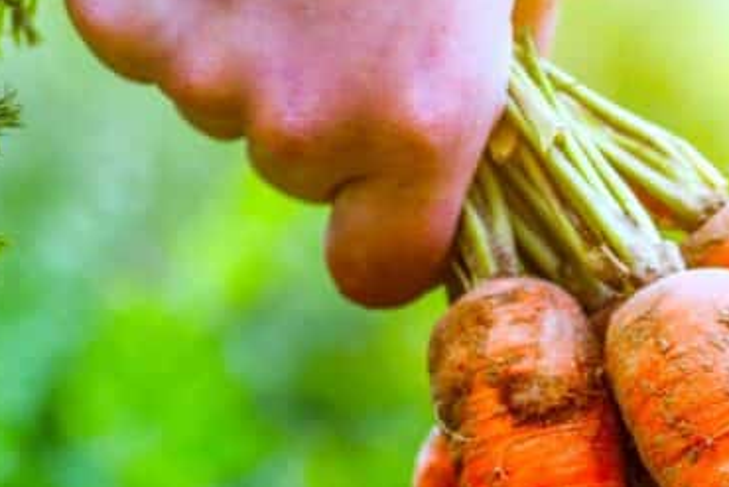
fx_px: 6624
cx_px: 650
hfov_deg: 6.3
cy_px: 625
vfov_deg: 4.2
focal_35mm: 327
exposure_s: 1/320
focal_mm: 105
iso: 100
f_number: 4.5
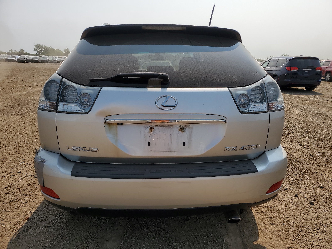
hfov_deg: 67.3
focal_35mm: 26
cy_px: 124
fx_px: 249
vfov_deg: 53.1
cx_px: 166
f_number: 1.5
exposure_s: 1/5000
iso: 50
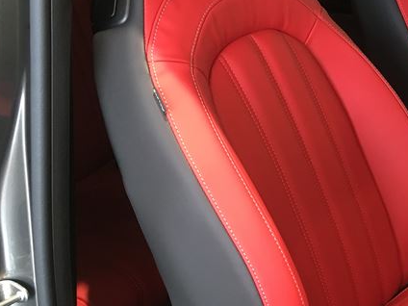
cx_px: 436
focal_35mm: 70
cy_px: 114
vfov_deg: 21.0
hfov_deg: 25.9
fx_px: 825
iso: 100
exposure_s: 1/30
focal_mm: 4.15
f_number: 2.2
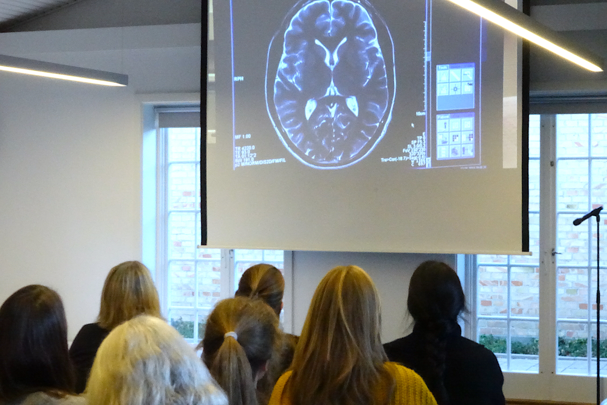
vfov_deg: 17.3
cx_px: 304
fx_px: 1332
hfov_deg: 25.7
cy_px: 202
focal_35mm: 79
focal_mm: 28.91
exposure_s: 1/60
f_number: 16
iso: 6400
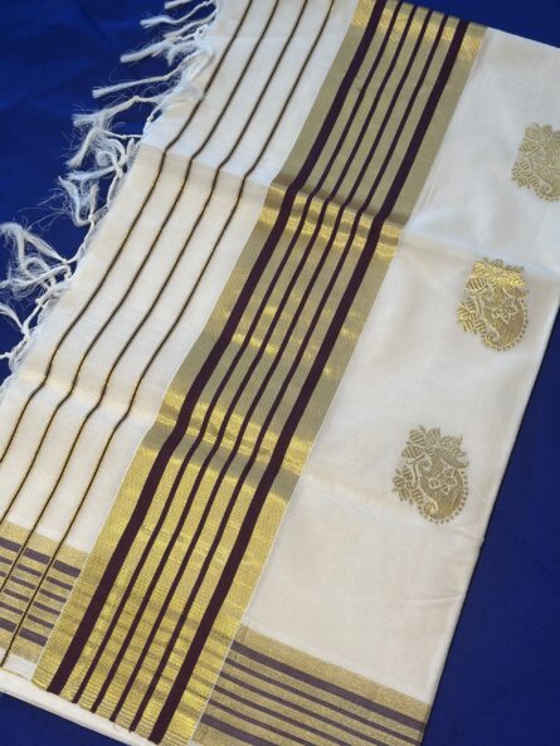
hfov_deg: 30.3
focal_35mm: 48
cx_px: 280
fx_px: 1035
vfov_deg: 39.6
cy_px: 373
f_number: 1.78
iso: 100
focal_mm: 6.86
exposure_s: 1/120
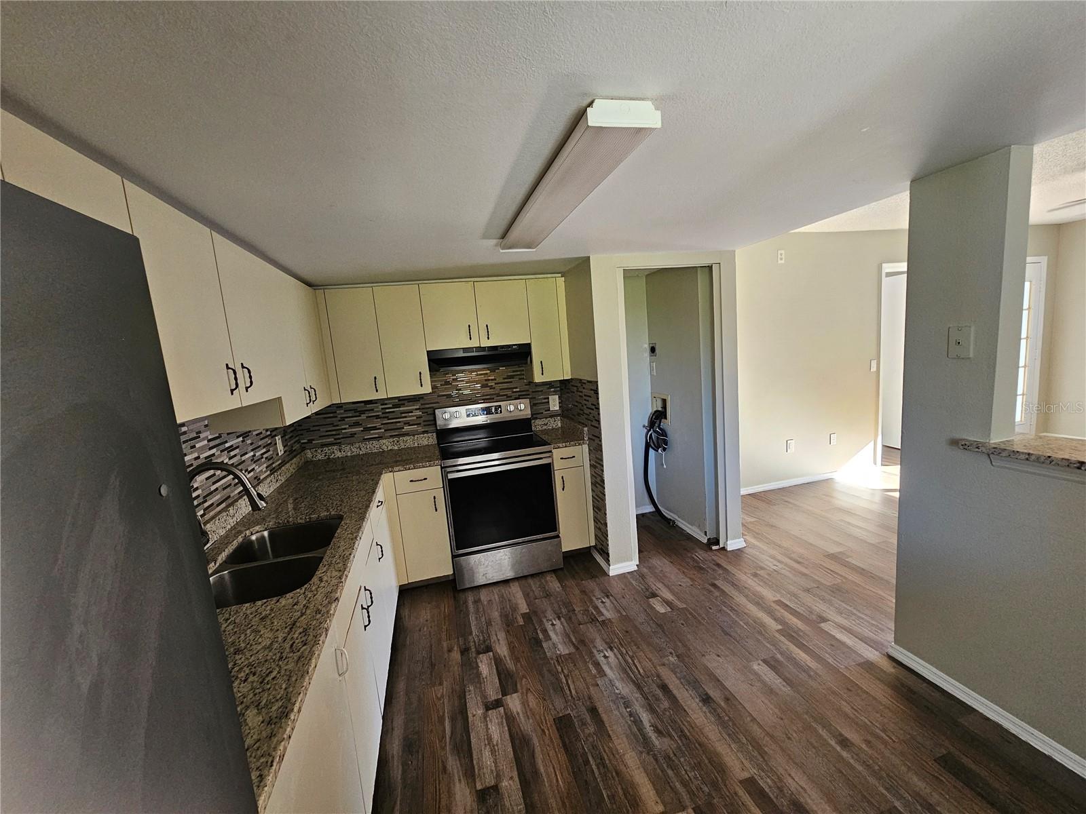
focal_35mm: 13
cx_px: 543
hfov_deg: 106.2
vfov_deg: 89.9
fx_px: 408
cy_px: 407
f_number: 2.2
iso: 320
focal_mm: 2.2
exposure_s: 1/77.4
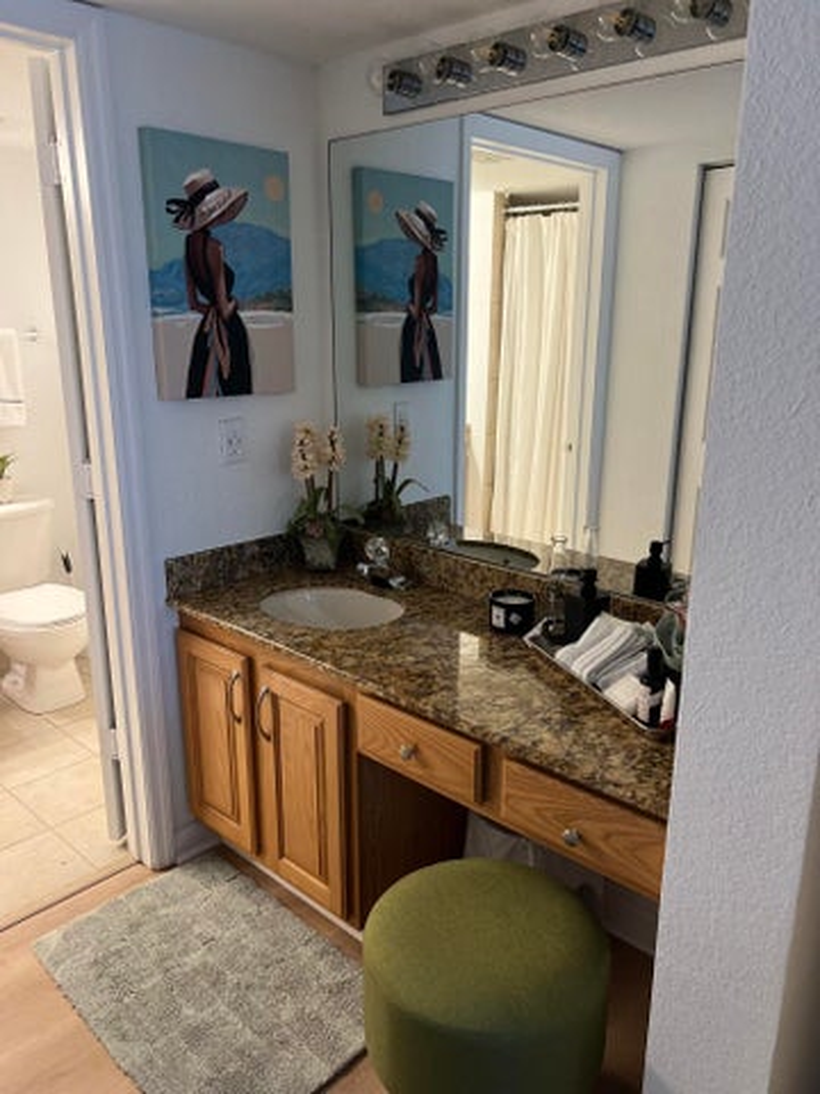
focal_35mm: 26
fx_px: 821
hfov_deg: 53.1
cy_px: 547
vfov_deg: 67.3
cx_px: 410
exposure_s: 1/60
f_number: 1.5
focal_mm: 5.7
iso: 200
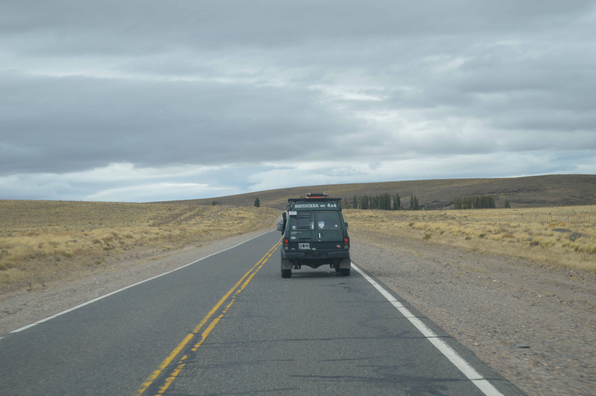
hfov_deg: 24.6
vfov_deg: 16.5
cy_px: 198
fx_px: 1365
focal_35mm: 82
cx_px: 298
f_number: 6.3
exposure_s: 1/160
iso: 100
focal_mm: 55
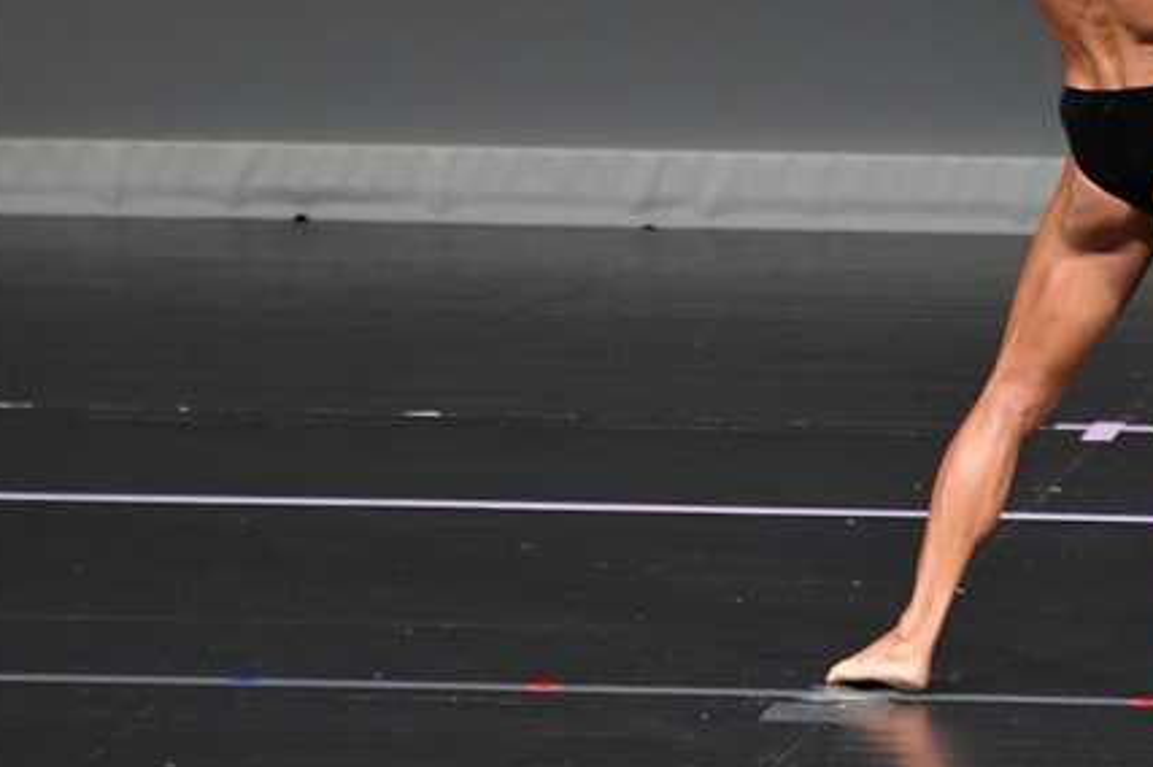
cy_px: 132
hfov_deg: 3.3
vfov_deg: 2.2
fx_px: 20033
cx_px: 1027
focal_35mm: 626
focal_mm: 230
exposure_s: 1/400
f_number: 5.6
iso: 4000
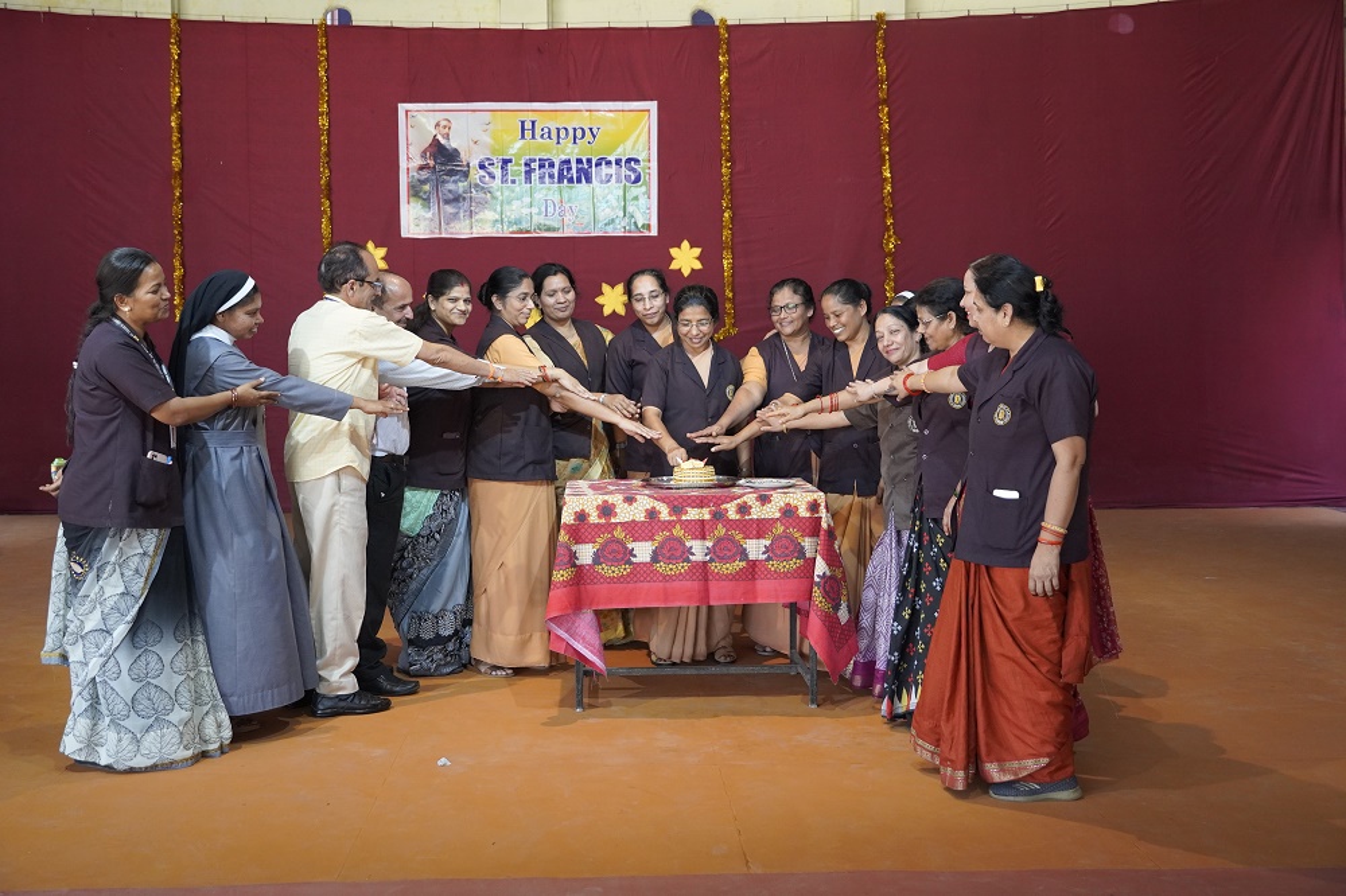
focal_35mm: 40
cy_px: 448
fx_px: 1514
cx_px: 673
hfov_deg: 47.9
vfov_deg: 33.0
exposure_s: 1/160
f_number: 4.5
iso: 1600
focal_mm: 27
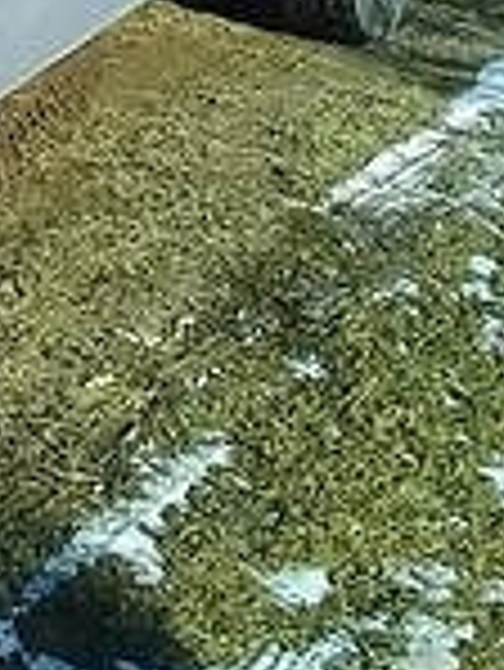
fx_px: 2423
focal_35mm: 125
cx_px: -450
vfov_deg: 13.9
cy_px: -558
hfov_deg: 11.0
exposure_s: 1/747
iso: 50
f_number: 2.2
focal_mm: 3.3
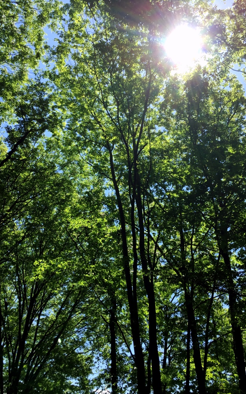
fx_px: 333
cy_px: 197
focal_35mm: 31
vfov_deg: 61.2
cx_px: 121
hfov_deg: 40.6
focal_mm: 4.15
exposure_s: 1/1163
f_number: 2.2
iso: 32
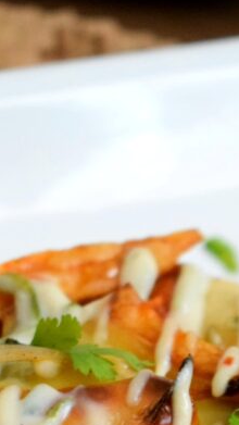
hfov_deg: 7.0
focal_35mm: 173
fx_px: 1949
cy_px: 466
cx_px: 109
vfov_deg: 12.2
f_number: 5
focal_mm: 42
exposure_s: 1/80
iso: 3200
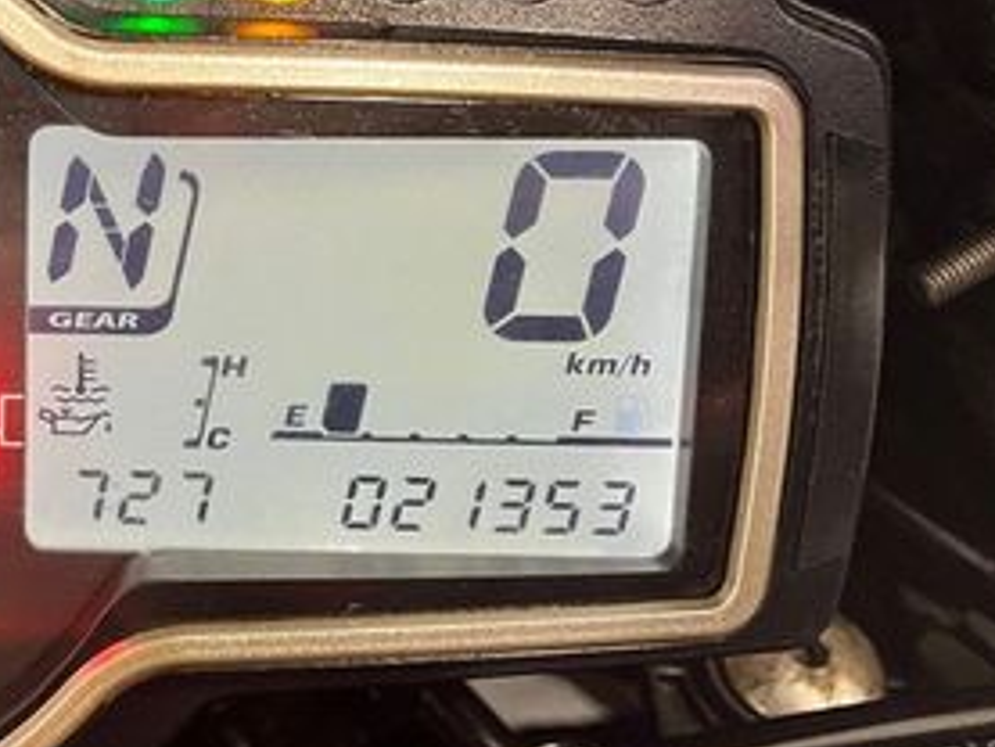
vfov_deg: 24.4
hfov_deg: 30.5
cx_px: 65
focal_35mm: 60
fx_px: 1725
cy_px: 284
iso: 250
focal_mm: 5.1
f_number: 1.6
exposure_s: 1/41
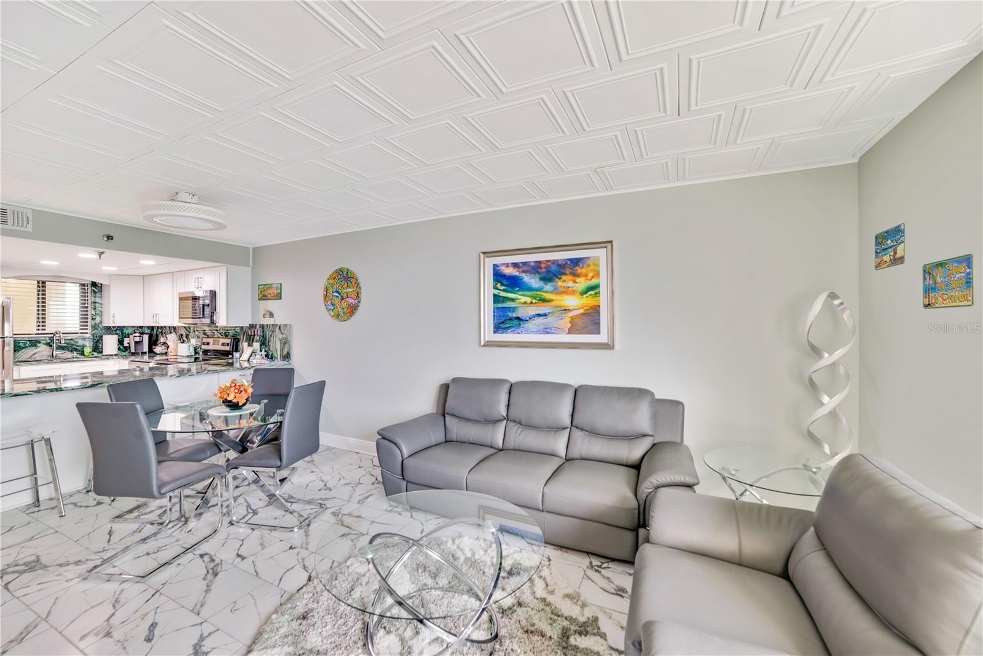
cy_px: 328
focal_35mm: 14
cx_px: 492
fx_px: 382
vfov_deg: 81.2
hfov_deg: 104.2
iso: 100
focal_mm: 14
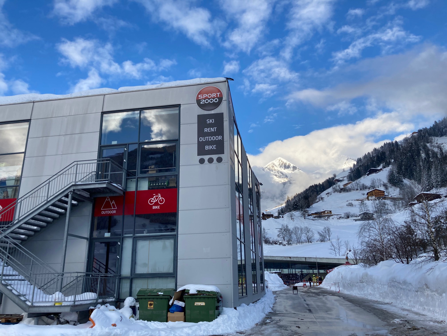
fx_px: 362
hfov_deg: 63.4
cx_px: 224
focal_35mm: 28
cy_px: 168
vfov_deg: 49.7
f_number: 1.8
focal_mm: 3.99
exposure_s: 1/1389
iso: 20
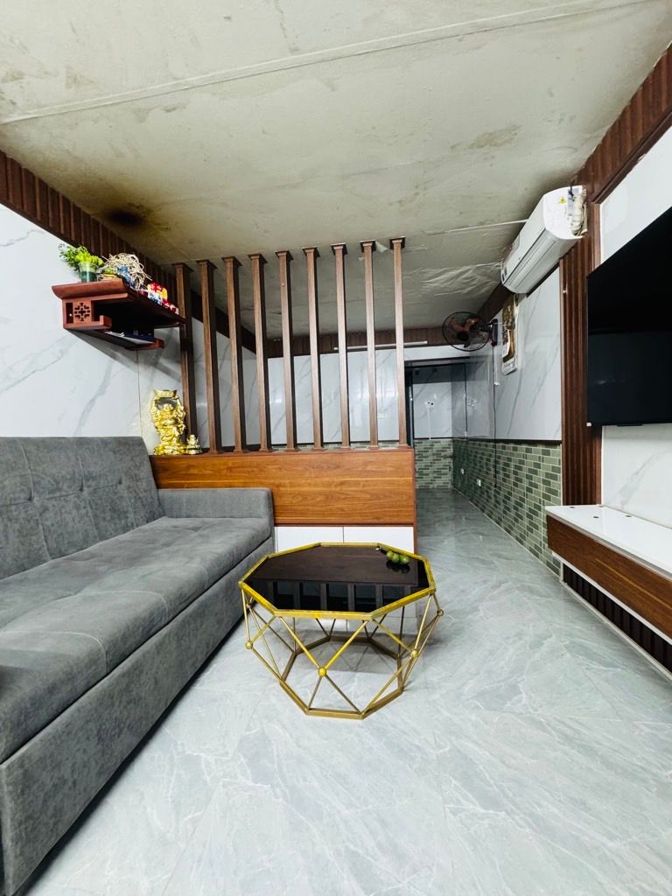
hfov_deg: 85.7
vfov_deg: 102.1
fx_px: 362
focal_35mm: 14
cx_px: 336
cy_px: 448
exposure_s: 1/50
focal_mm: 2.22
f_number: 2.2
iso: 400
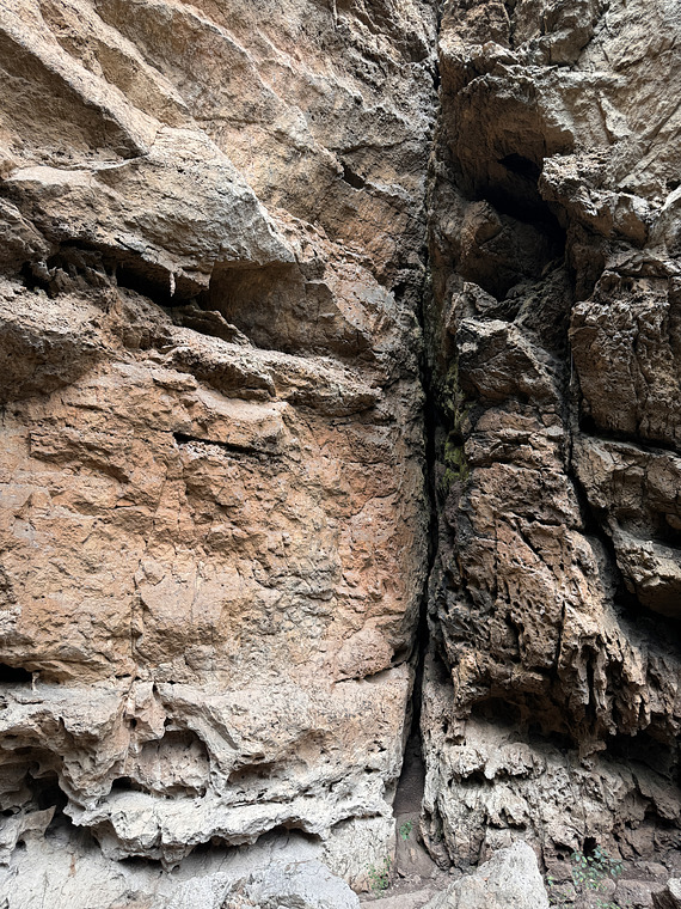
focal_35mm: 24
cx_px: 340
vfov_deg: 71.6
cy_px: 454
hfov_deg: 56.8
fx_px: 630
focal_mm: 6.86
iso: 64
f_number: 1.78
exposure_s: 1/121
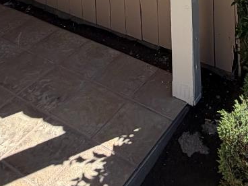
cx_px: 187
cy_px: -187
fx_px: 408
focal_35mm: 57
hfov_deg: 33.1
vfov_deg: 17.8
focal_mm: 2.22
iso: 32
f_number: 2.2
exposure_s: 1/770
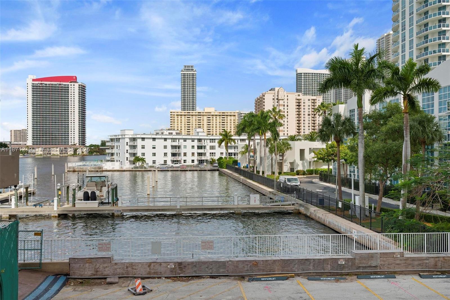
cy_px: 150
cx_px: 225
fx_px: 437
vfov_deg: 37.8
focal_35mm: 35
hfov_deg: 54.4
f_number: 9
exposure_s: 1/500
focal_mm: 35
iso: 200
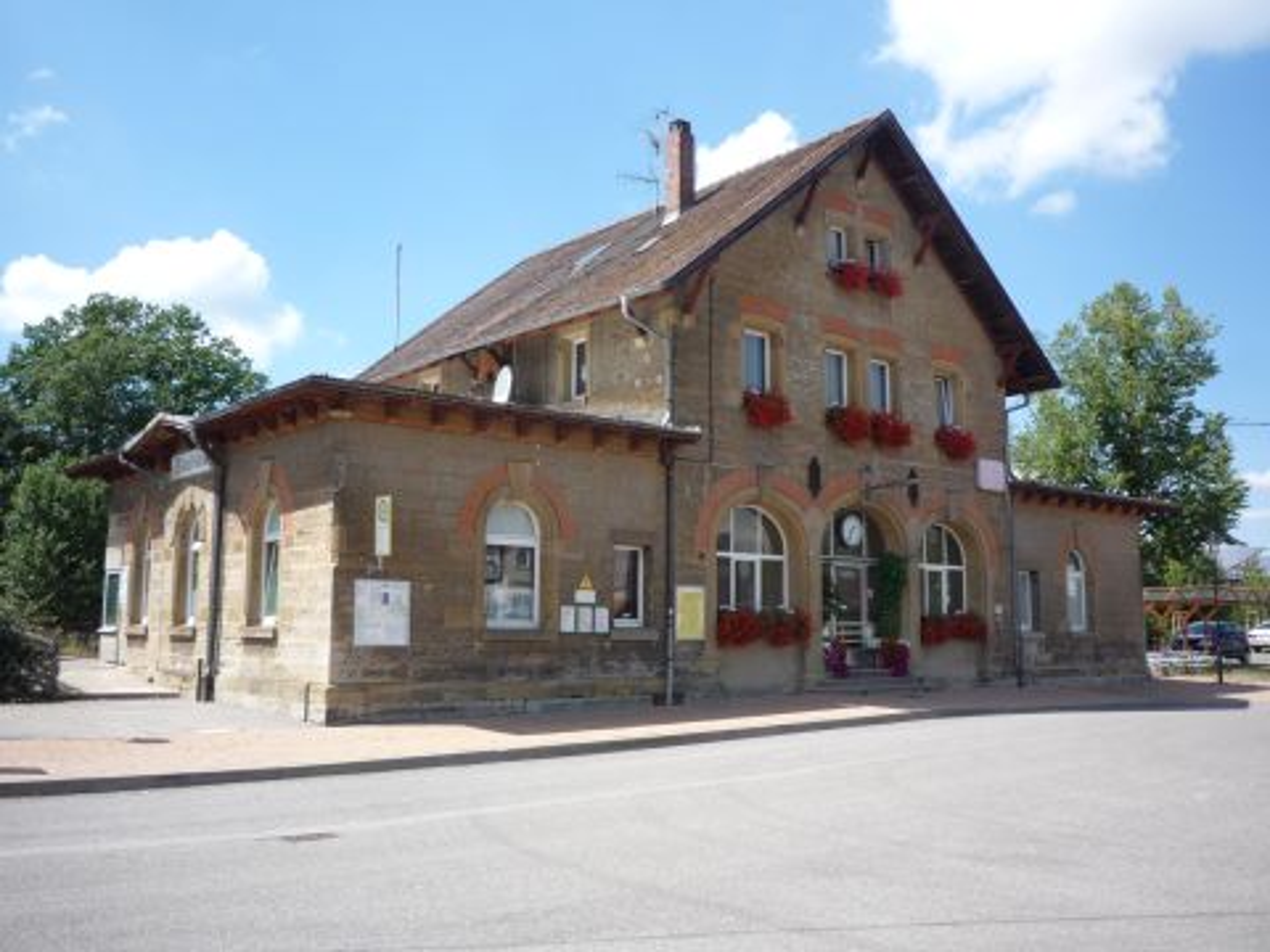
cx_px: 635
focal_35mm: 32
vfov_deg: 44.2
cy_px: 476
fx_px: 1174
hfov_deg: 56.8
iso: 100
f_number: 4
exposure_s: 1/400
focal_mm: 5.2
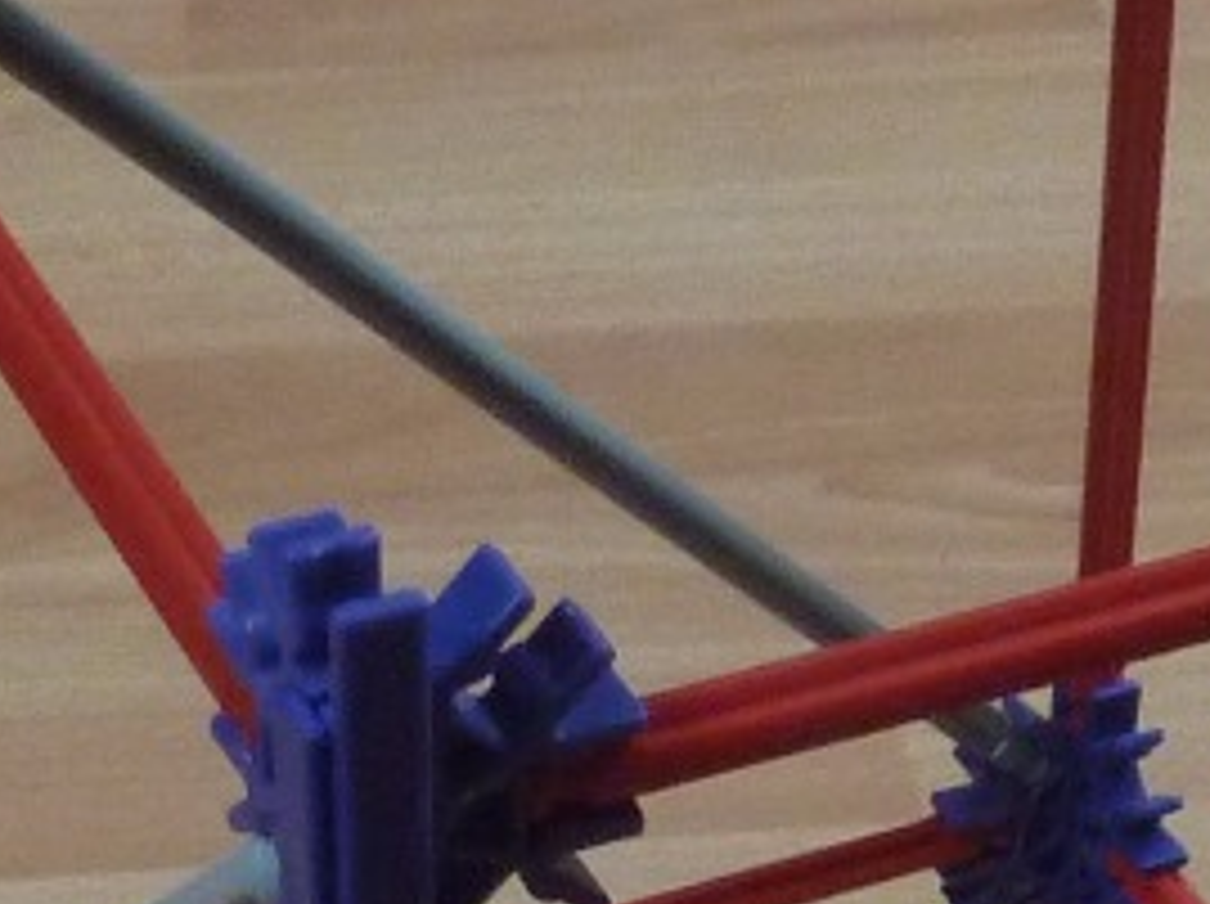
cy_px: 1525
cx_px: 576
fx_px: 4678
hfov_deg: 14.7
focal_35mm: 134
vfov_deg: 10.5
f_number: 3.3
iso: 320
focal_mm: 4.1
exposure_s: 1/30
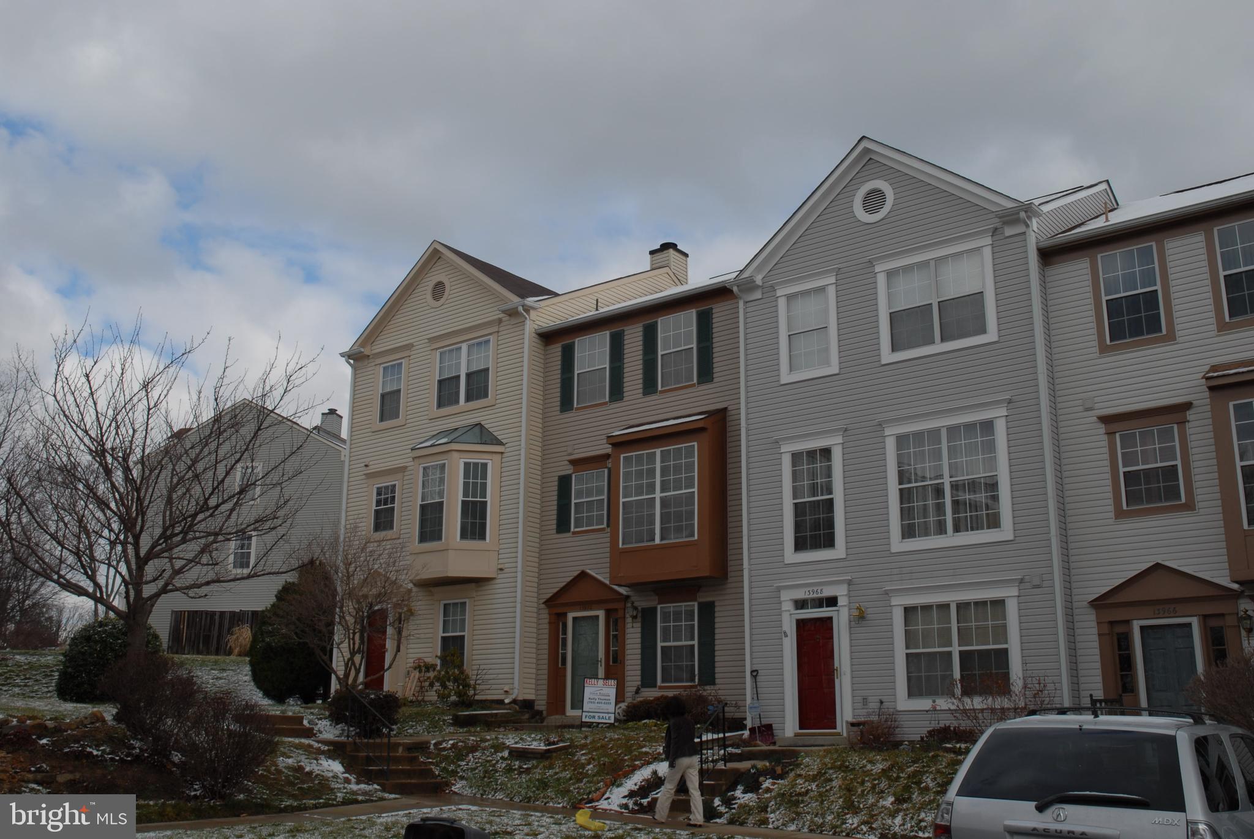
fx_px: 1255
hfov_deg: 53.1
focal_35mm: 36
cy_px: 420
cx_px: 627
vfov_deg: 37.0
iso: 100
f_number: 11
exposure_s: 1/100
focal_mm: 24
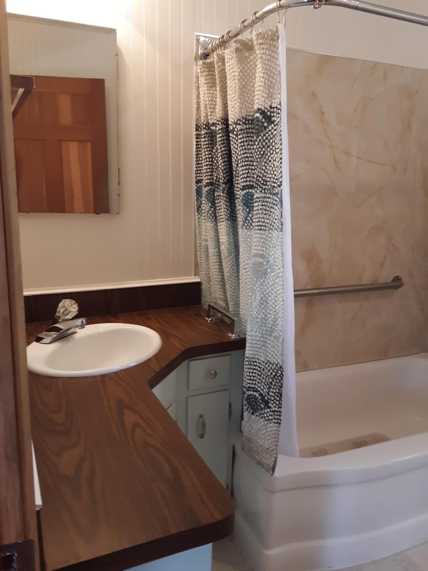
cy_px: 284
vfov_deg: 61.7
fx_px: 478
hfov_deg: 48.2
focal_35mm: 29
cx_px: 216
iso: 125
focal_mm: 2.91
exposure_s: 1/40
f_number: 1.9
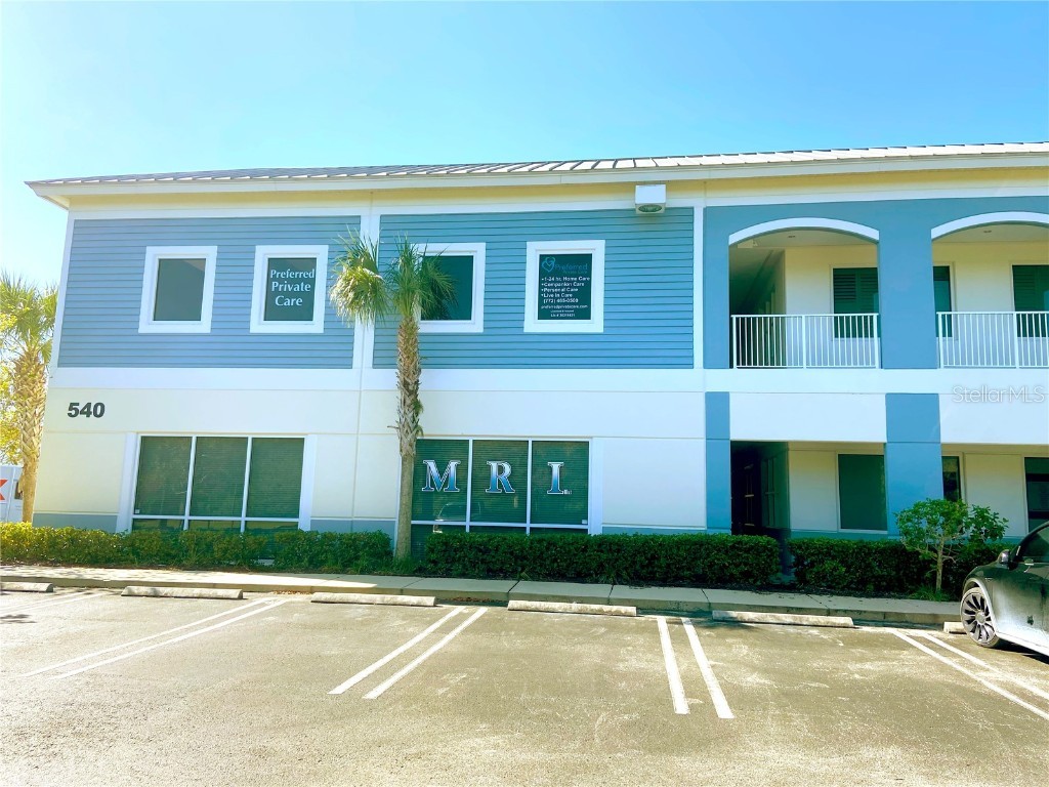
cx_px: 524
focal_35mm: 26
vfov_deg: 53.1
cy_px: 394
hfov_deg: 67.3
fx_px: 788
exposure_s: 1/1701
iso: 32
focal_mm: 4.25
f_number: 1.8
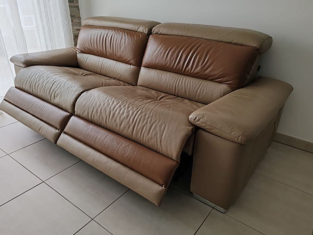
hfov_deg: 65.3
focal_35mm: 27
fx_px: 244
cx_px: 156
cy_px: 118
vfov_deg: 51.4
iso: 320
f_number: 1.9
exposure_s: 1/100
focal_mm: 6.12
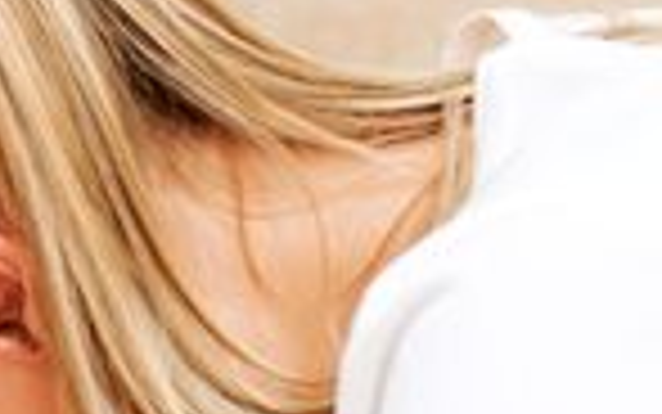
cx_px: 54
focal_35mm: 272
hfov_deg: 7.7
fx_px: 4909
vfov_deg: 4.8
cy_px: 592
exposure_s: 1/200
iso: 100
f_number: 3.2
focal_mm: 56
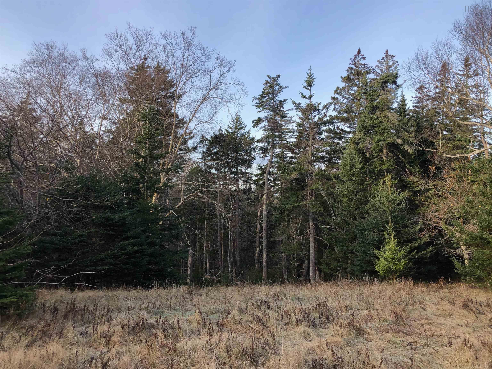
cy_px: 184
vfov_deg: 49.7
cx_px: 246
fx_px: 398
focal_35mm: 28
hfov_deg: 63.4
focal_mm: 3.99
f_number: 1.8
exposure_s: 1/440
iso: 20
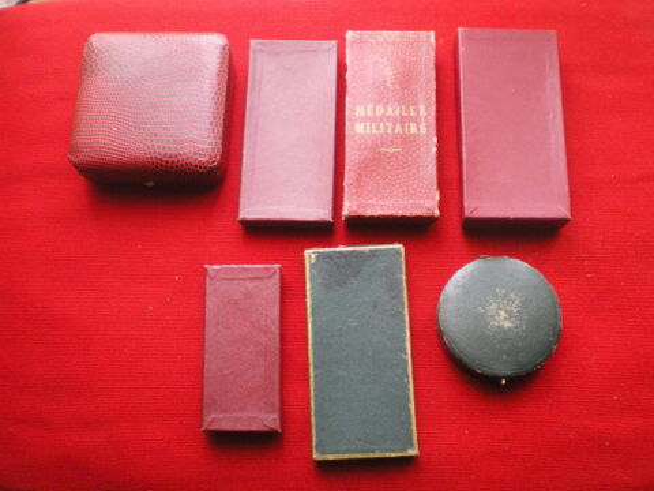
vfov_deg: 37.7
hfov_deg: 49.0
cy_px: 246
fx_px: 718
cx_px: 327
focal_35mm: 38
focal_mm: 6.3
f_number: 3.1
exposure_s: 1/25
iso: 400
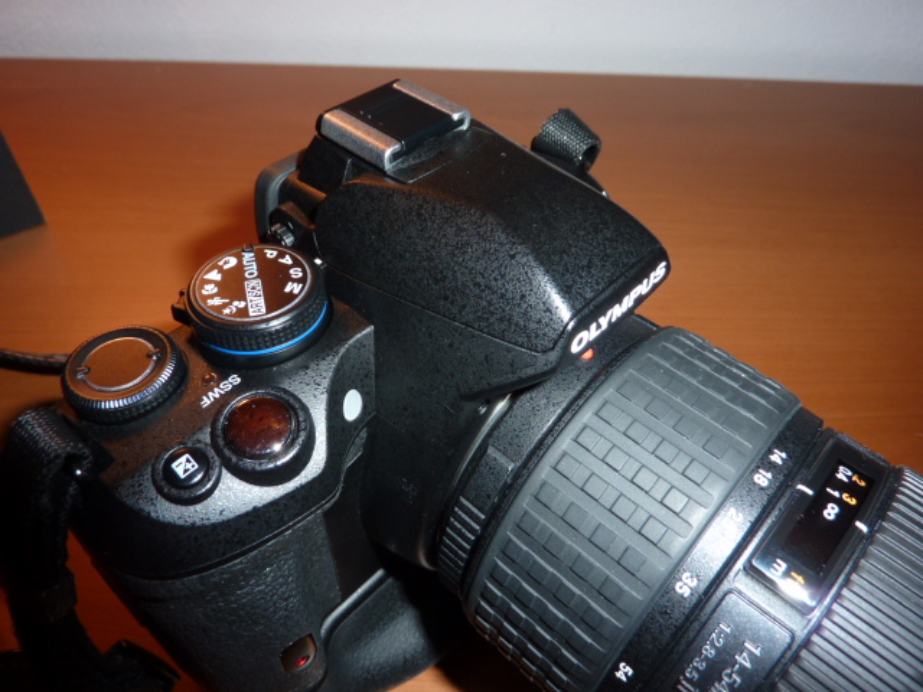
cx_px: 462
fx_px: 667
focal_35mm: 25
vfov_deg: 54.9
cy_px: 346
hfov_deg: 69.4
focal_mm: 4.1
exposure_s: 1/30
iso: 100
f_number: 4
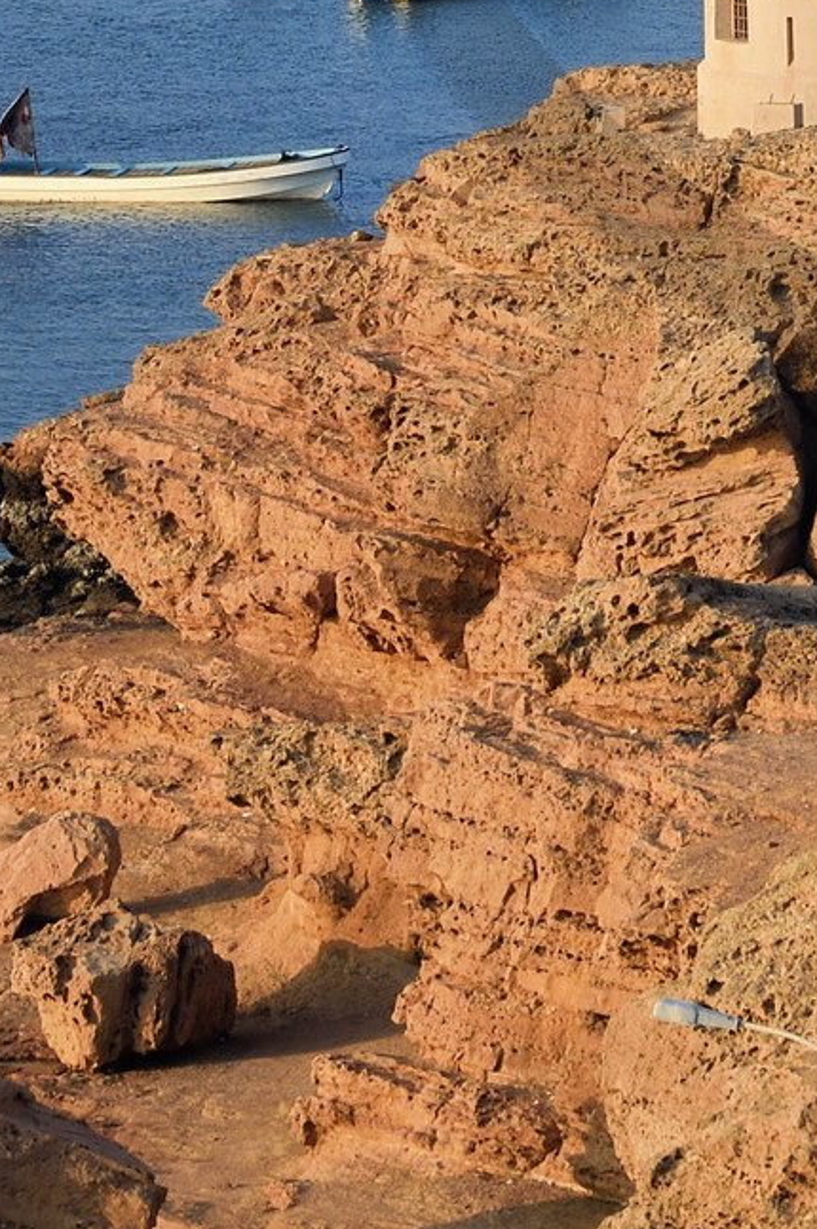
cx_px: 1138
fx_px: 25379
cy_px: -464
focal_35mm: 744
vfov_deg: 2.8
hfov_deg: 1.8
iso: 200
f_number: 7.1
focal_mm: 200
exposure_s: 1/320
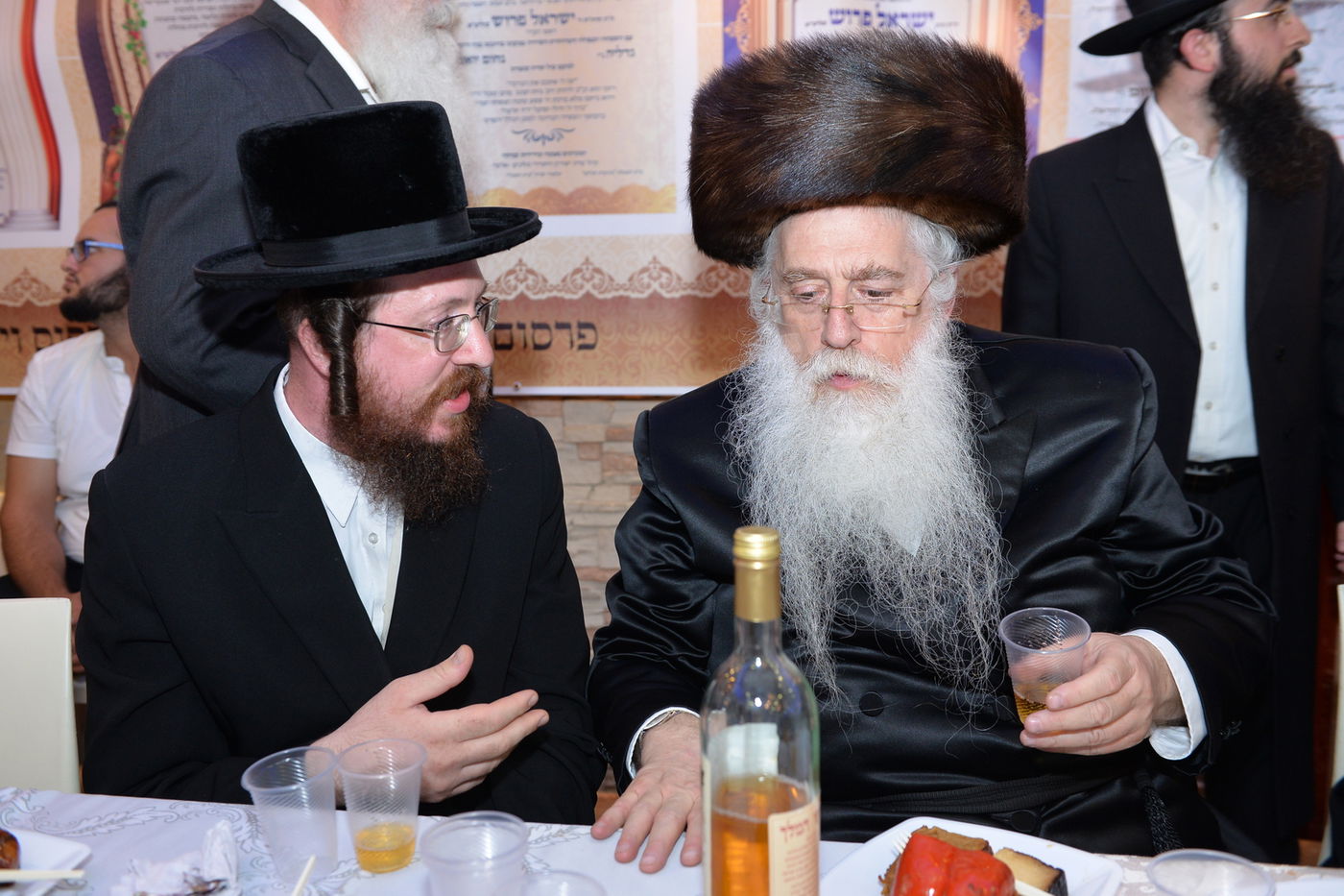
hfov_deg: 55.8
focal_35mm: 34
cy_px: 448
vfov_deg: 38.9
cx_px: 672
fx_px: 1269
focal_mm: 34
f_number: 4
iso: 1250
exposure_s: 1/160
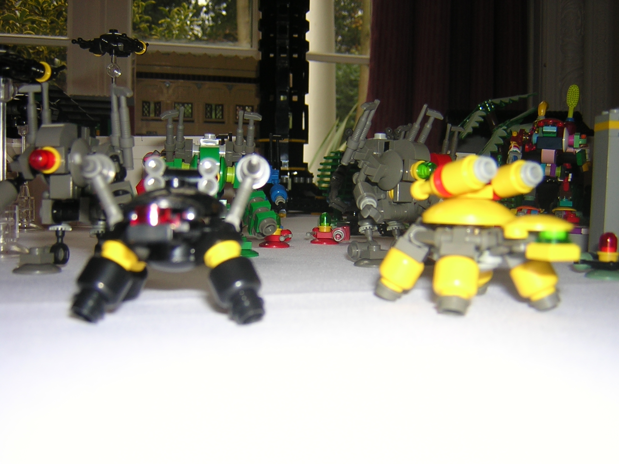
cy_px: 232
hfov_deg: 51.4
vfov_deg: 39.7
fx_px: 644
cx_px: 310
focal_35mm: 36
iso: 100
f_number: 2.6
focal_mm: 4.7
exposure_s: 1/60.1
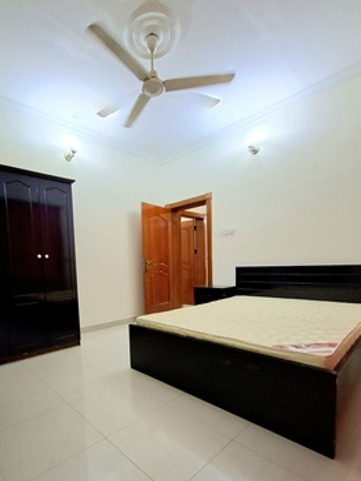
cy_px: 289
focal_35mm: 17
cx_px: 140
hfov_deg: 73.7
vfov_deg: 89.8
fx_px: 236
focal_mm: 1.74
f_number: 2.2
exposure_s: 1/24
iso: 200
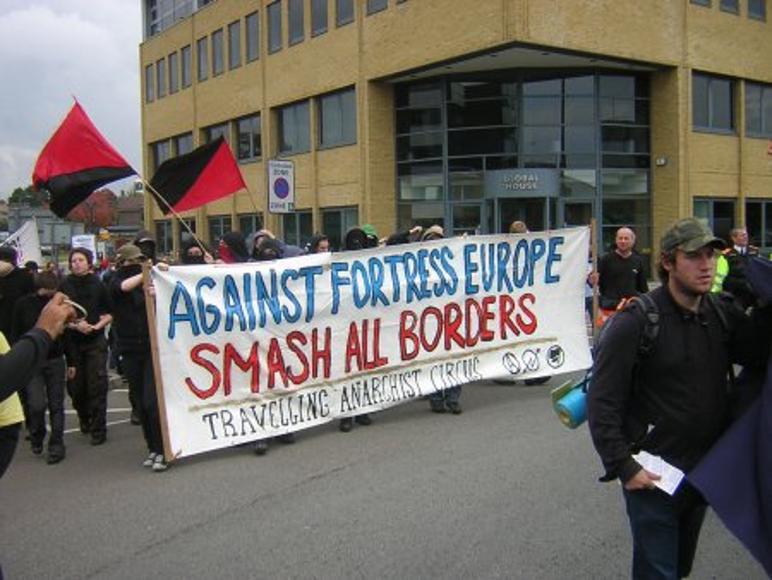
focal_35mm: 36
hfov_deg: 51.3
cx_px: 386
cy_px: 290
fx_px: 803
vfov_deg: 39.7
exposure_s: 1/467
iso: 100
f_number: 2.6
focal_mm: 4.7
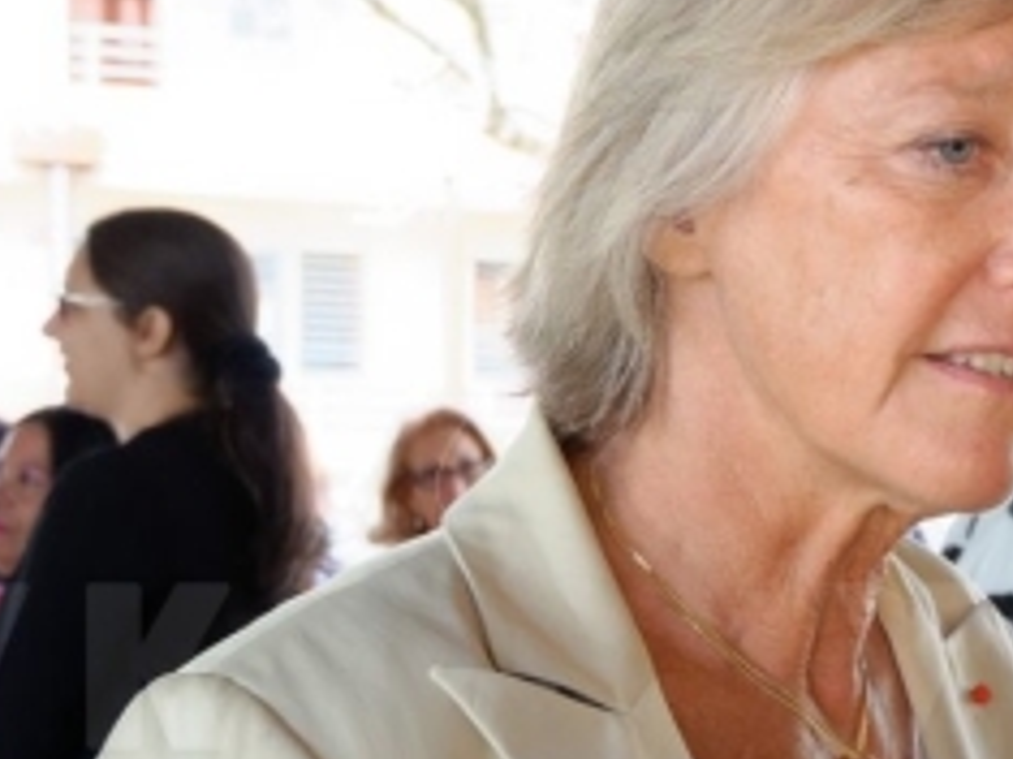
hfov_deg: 16.7
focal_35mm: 108
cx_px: 1470
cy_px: 824
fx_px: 3159
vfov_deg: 13.4
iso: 1250
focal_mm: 22
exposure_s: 1/160
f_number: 5.6
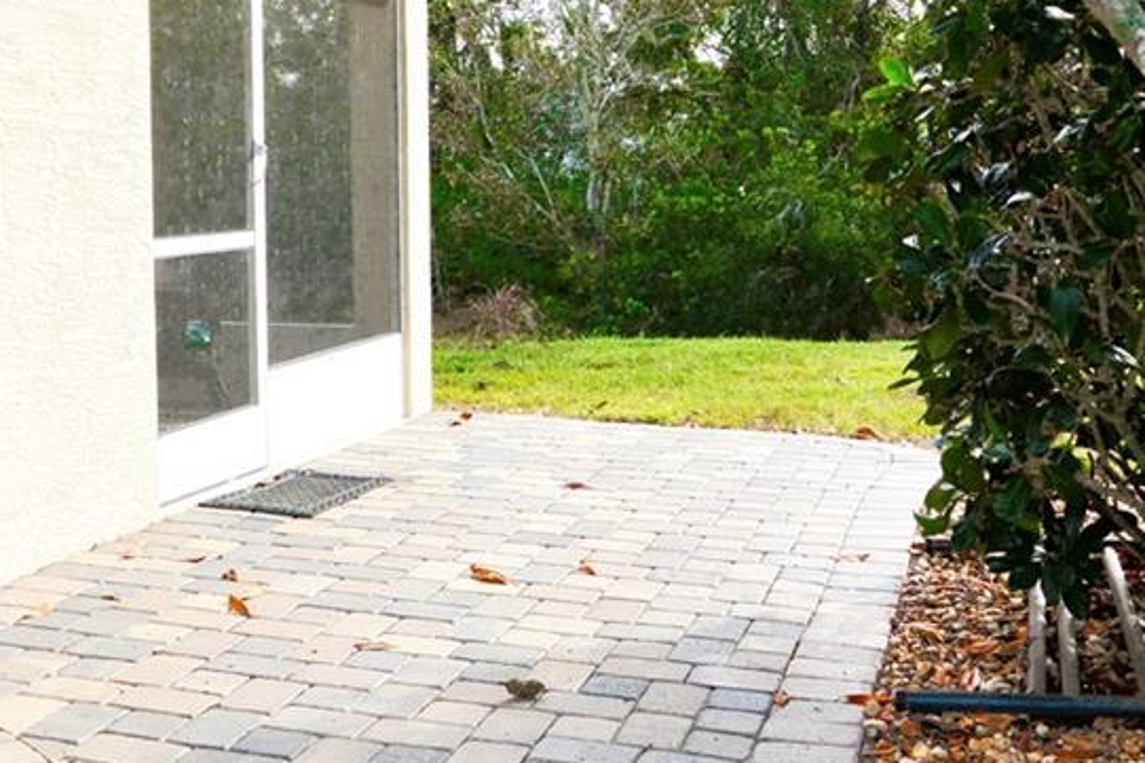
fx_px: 1621
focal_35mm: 51
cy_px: 290
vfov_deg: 26.4
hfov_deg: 38.8
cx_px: 638
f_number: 4
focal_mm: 10
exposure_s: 1/320
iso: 160
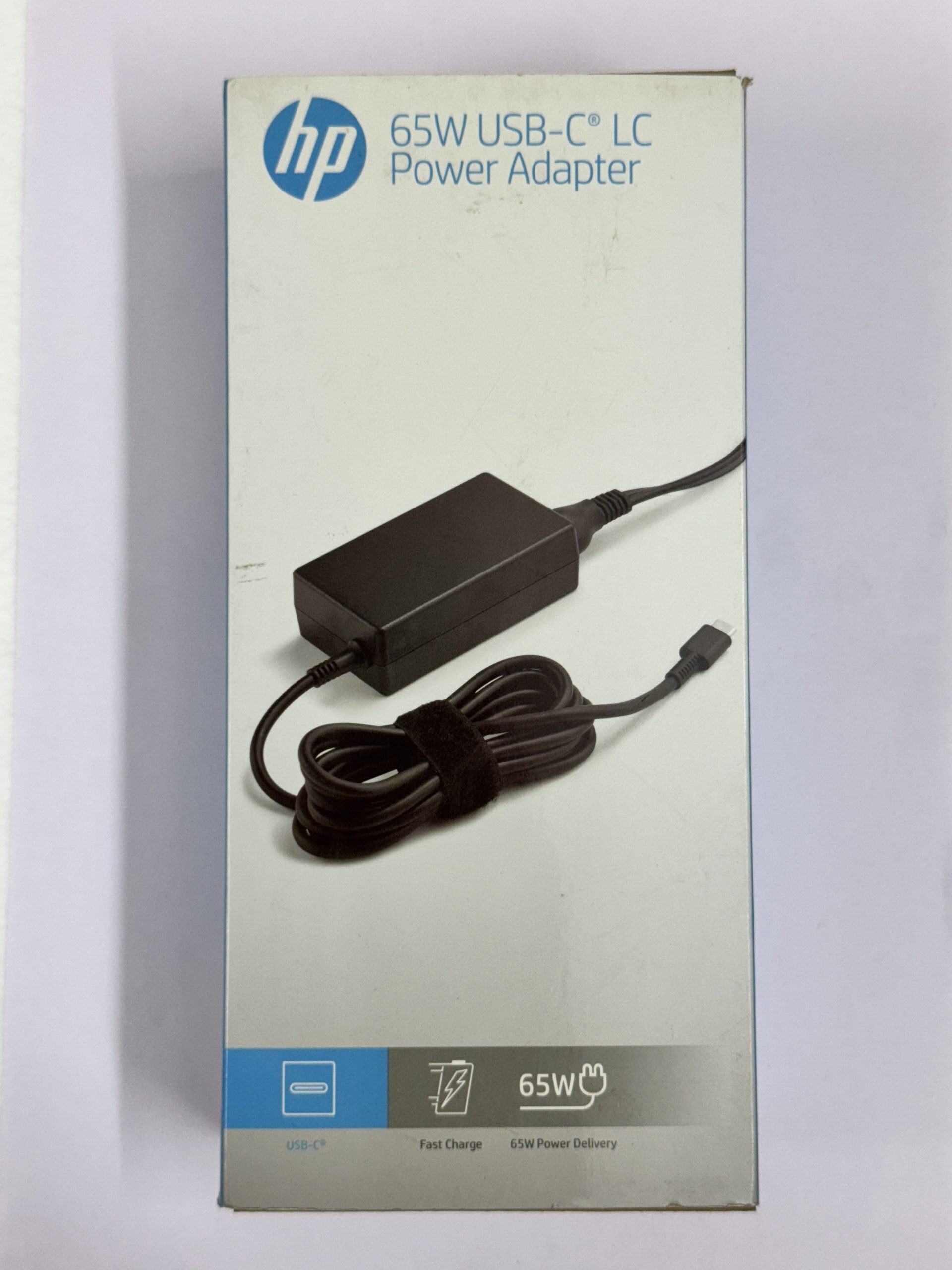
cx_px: 476
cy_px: 635
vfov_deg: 39.7
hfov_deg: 30.3
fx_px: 1760
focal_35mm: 48
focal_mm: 6.76
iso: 64
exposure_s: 1/100
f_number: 1.78
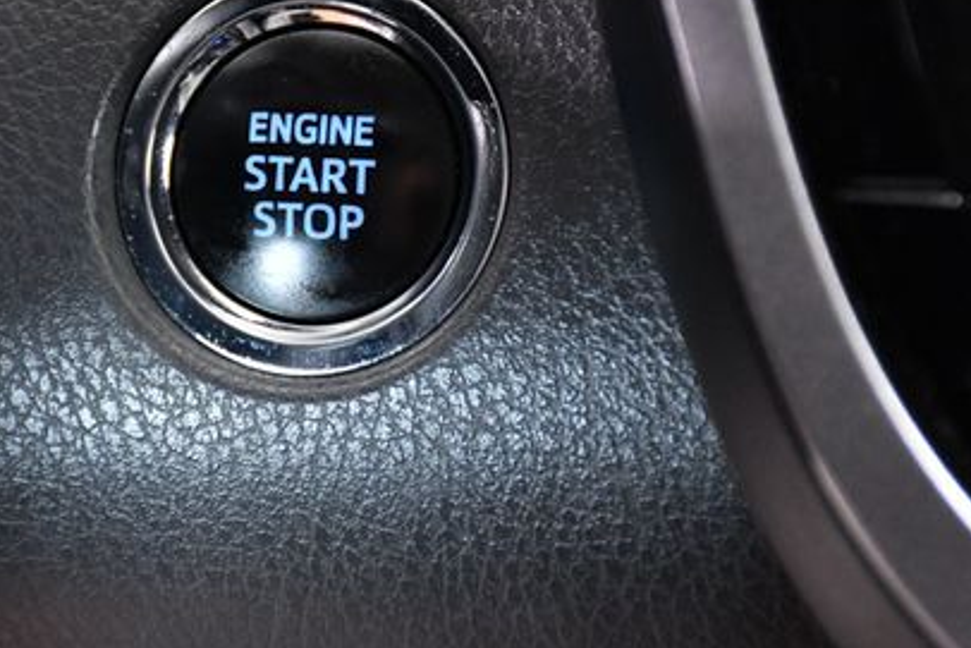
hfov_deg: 10.3
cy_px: 170
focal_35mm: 200
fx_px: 5396
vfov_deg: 6.9
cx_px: 287
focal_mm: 85
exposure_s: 1/50
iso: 2500
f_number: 5.3
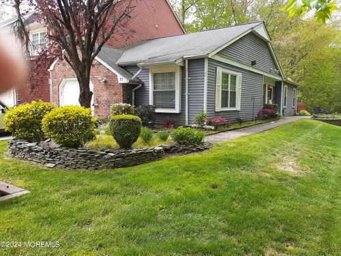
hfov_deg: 65.3
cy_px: 128
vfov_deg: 51.4
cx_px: 170
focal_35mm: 27
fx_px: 266
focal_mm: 3.6
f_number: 1.9
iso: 40
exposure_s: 1/245
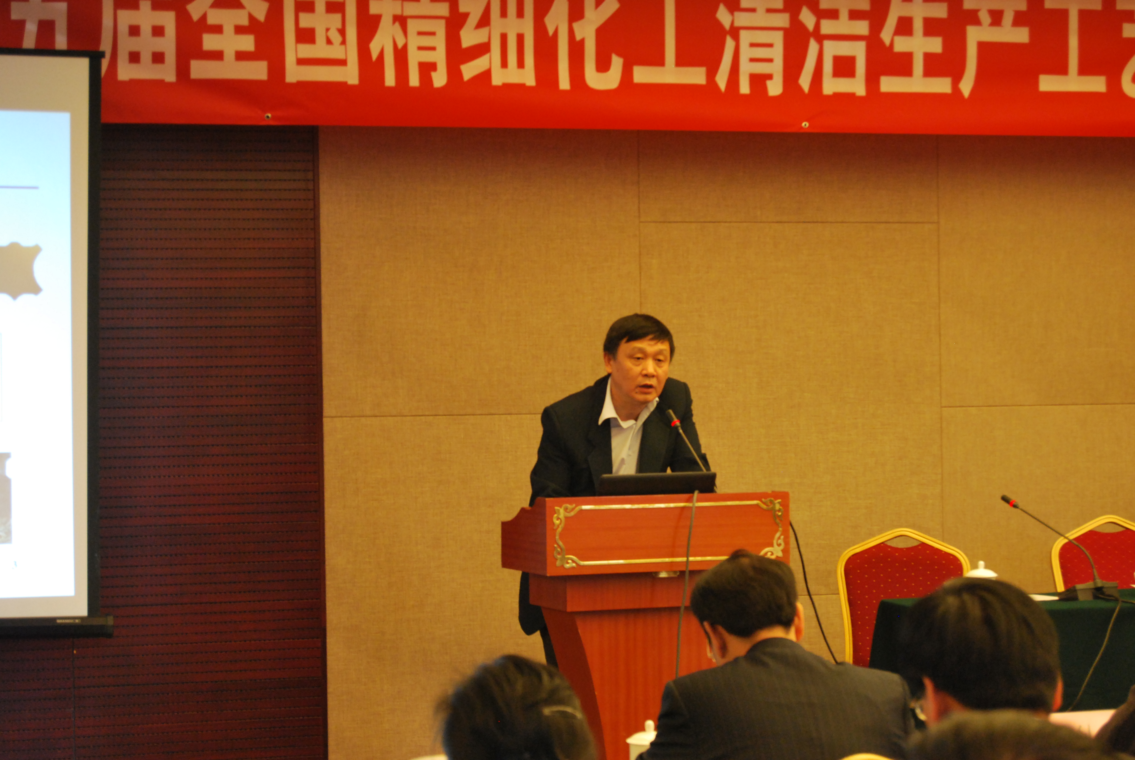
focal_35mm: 82
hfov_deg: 24.6
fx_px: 2604
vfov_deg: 16.6
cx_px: 568
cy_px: 380
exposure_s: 1/30
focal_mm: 55
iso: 800
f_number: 5.6
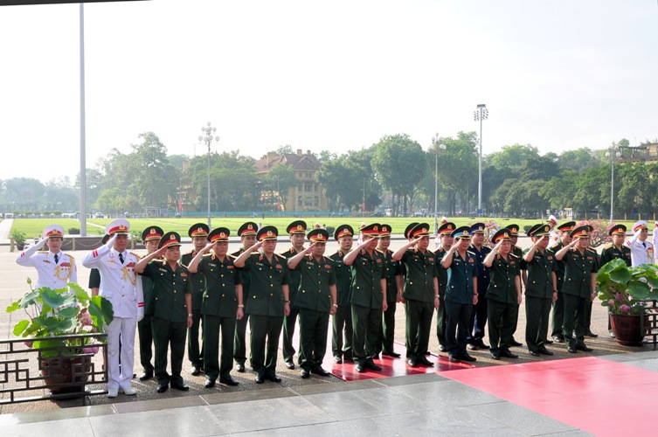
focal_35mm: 36
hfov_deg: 53.2
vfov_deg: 36.8
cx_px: 329
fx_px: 657
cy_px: 218
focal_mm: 24
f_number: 10
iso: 200
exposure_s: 1/125
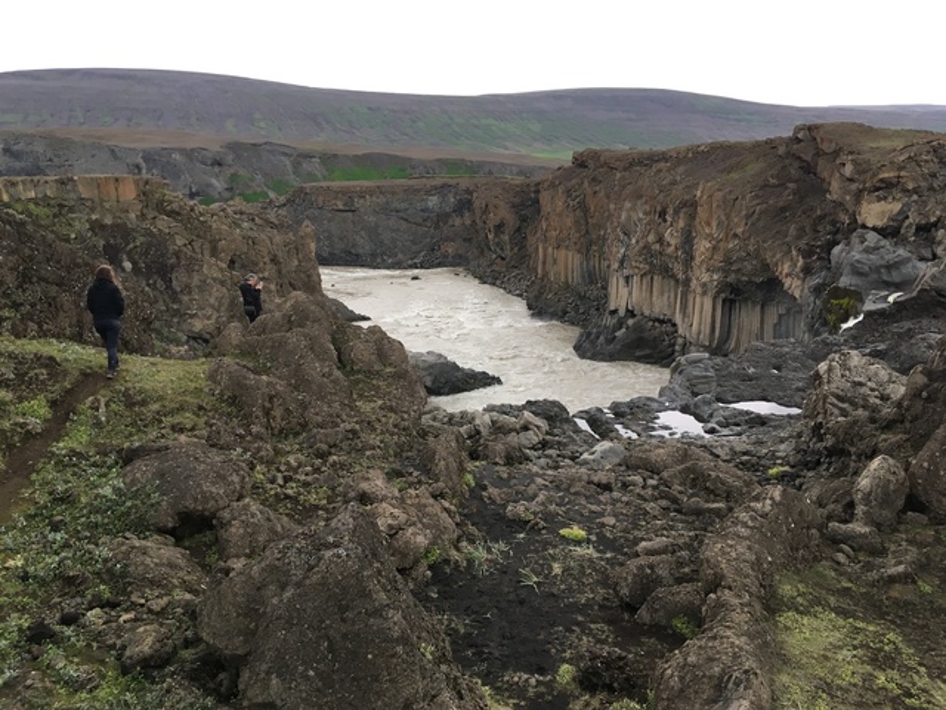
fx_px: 793
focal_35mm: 29
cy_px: 355
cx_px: 473
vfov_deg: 48.2
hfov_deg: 61.7
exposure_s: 1/33
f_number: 2.2
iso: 40
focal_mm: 4.15
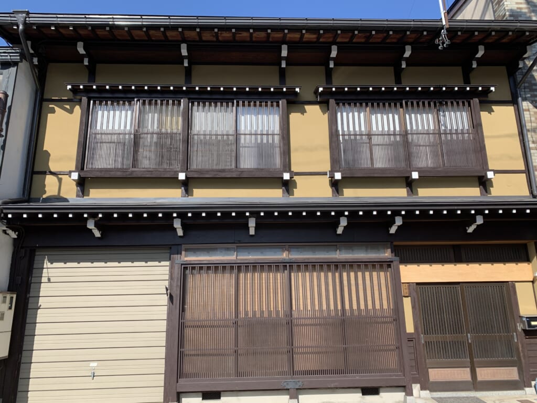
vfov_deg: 53.1
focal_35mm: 26
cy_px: 202
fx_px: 403
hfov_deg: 67.3
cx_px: 268
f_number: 1.8
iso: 25
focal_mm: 4.25
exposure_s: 1/1250
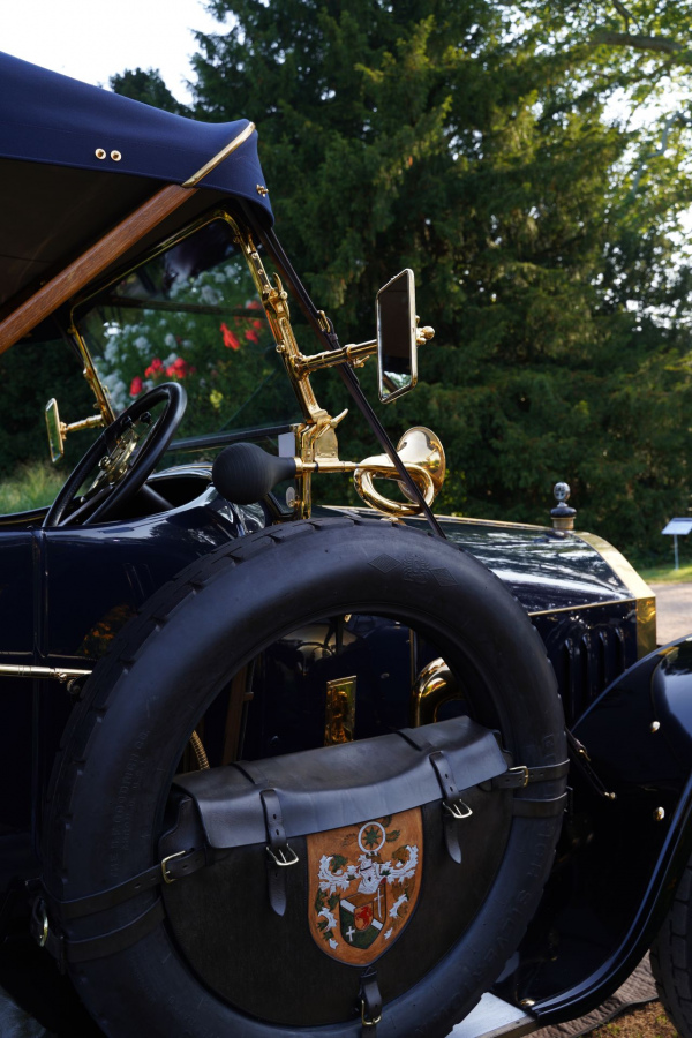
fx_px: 980
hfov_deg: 38.9
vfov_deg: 55.8
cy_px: 519
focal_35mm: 34
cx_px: 346
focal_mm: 34
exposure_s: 1/50
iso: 100
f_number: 6.3
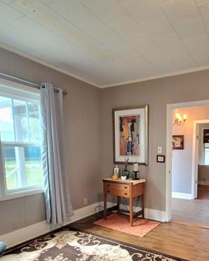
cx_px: 151
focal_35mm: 24
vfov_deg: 68.3
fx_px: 185
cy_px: 174
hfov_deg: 56.5
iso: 64
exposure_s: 1/40
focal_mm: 1.74
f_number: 2.2
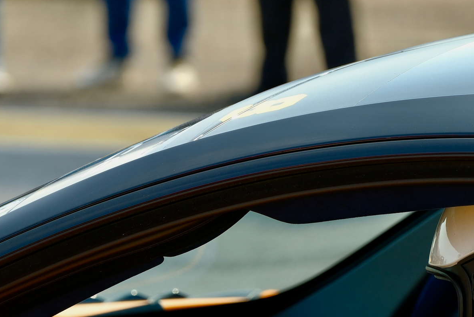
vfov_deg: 3.3
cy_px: 290
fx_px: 5452
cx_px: 330
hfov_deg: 5.0
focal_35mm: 414
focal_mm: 127.1
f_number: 5
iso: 160
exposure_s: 1/250
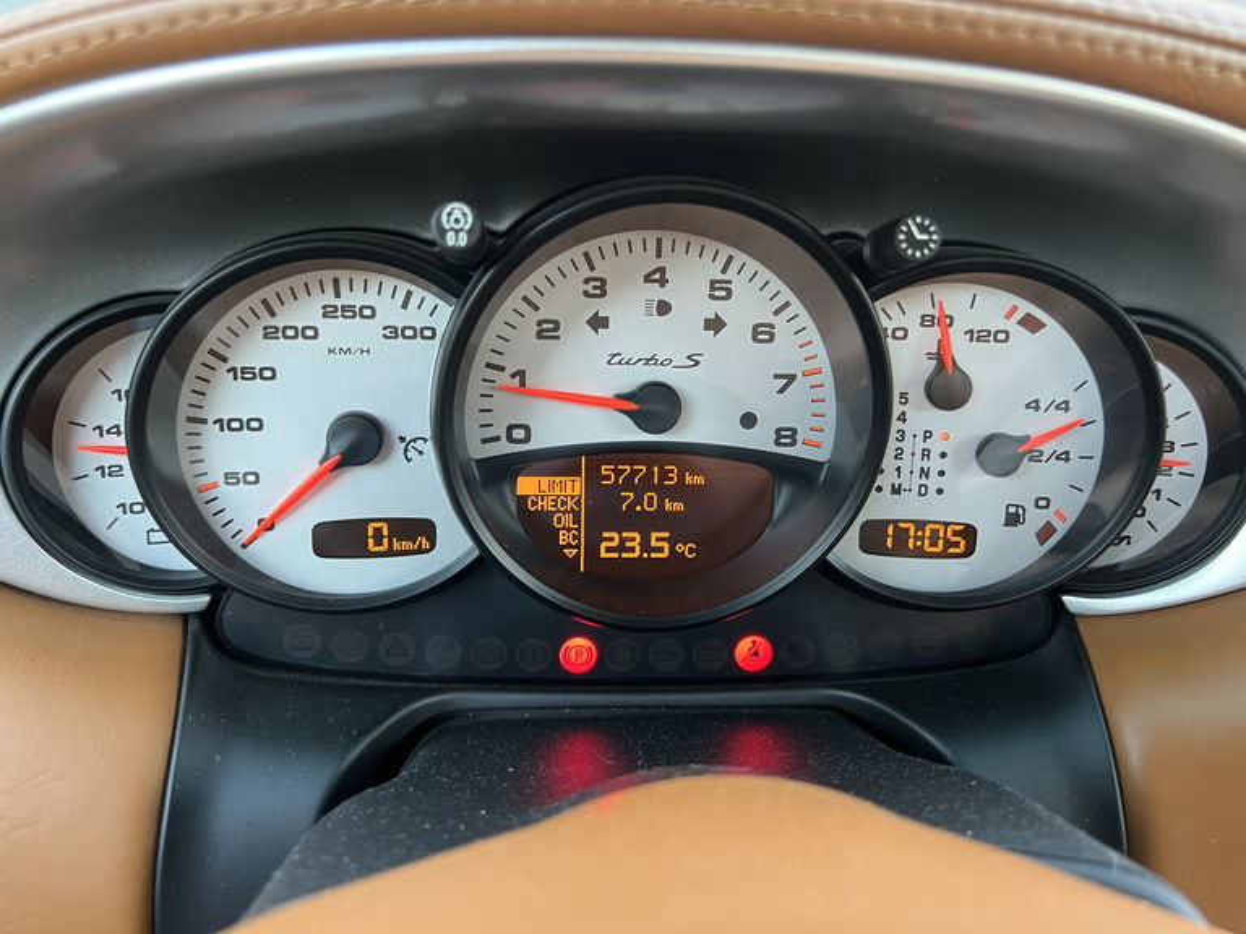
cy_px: 467
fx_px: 936
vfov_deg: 53.1
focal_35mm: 26
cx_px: 623
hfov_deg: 67.3
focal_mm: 5.7
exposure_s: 1/60
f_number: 1.5
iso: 160
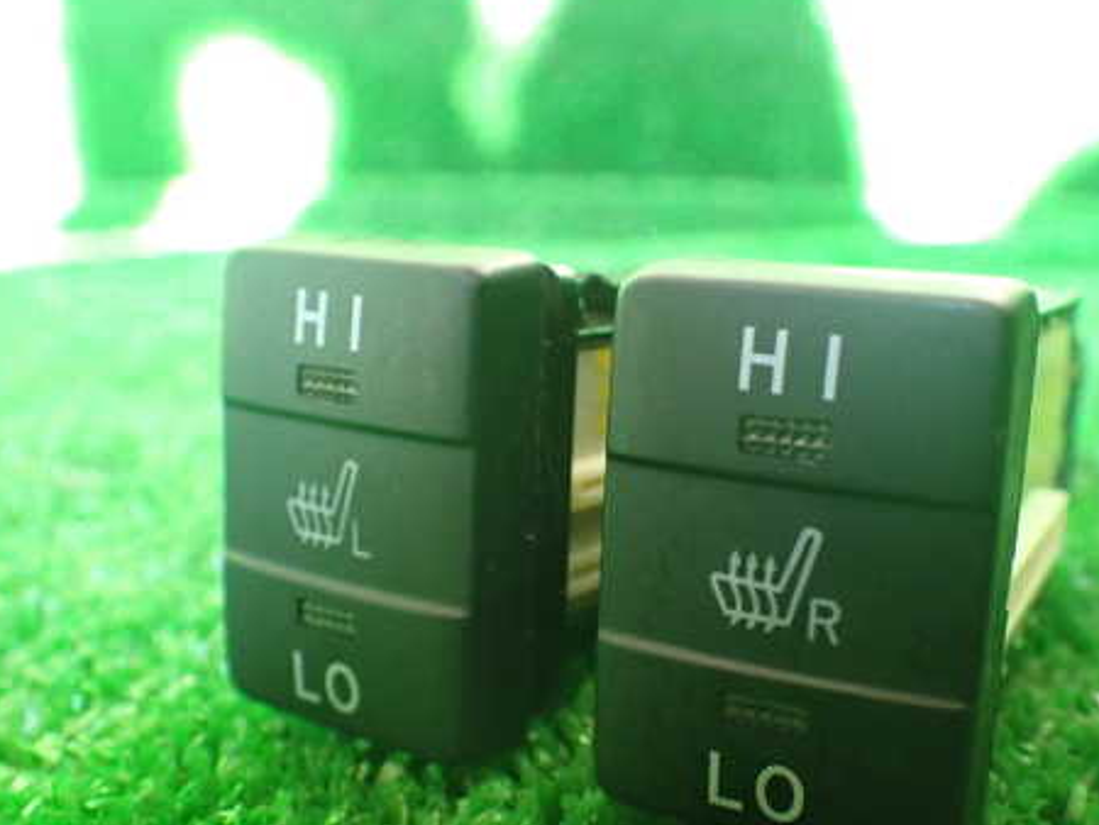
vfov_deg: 35.9
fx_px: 1271
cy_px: 476
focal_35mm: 40
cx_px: 628
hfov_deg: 46.6
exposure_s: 1/125
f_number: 2.3
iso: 640
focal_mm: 5.4
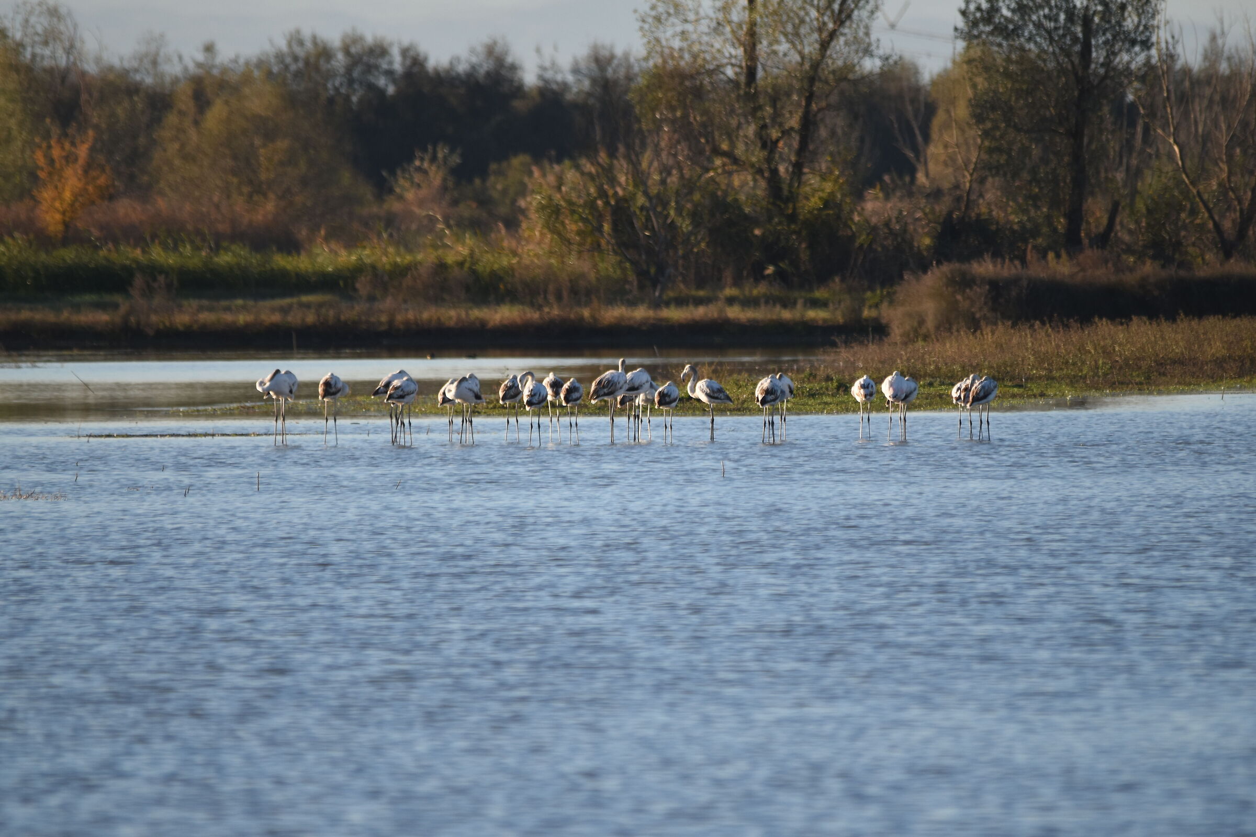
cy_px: 418
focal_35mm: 750
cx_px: 628
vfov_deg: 1.8
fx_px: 26165
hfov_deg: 2.7
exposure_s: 1/800
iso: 360
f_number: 6.3
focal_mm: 500
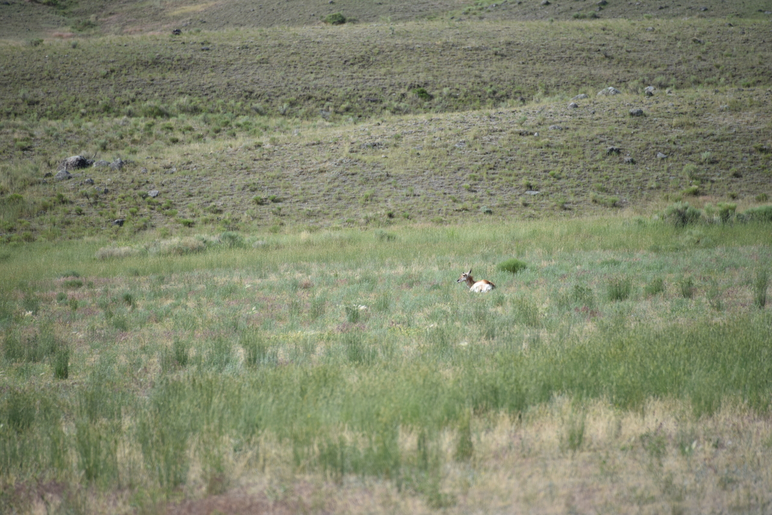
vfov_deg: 4.6
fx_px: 6434
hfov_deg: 6.9
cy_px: 258
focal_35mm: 300
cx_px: 386
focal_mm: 300
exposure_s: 1/640
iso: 220
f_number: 5.6
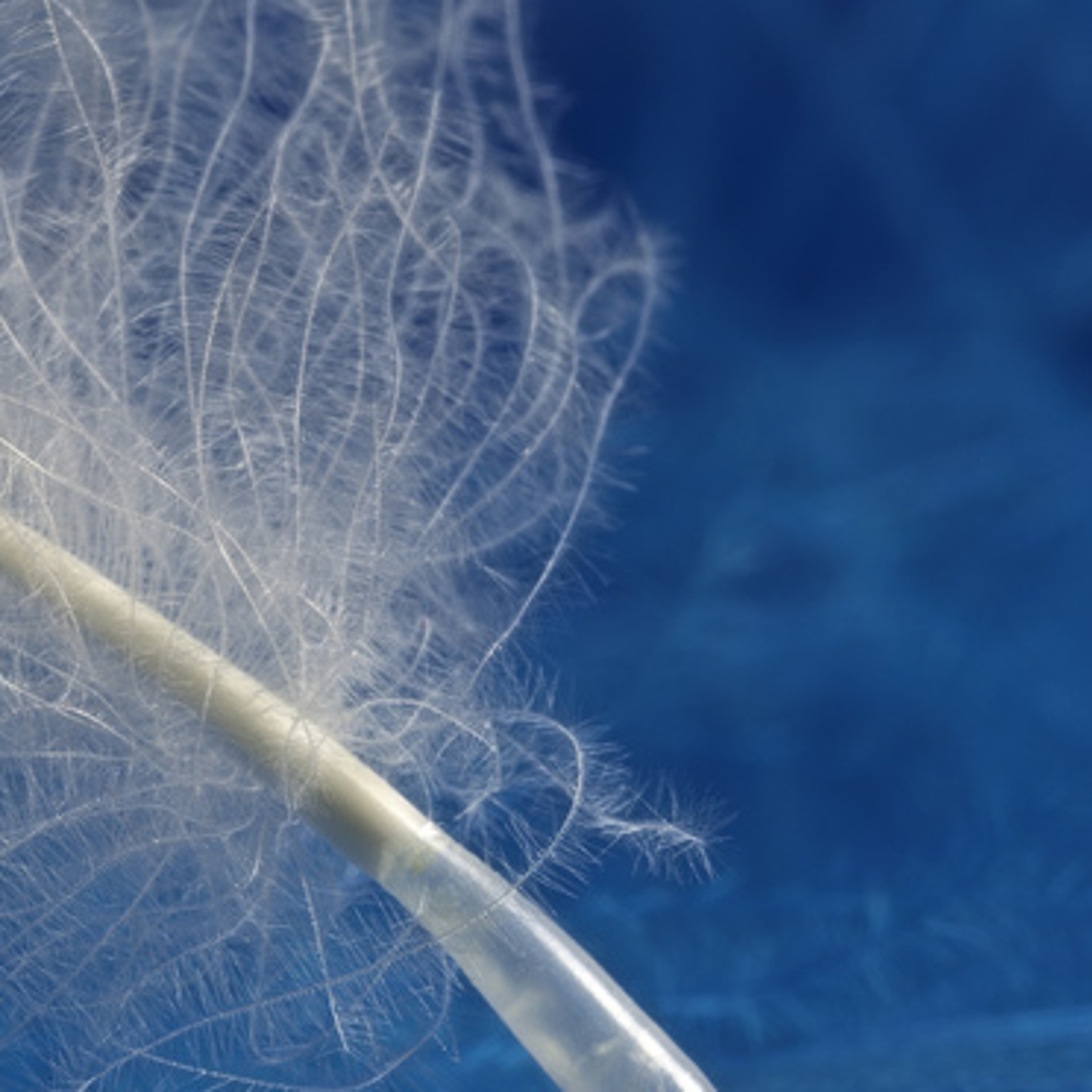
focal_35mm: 206
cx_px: 593
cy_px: 616
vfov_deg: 8.5
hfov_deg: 8.5
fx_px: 7352
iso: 50
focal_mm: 90
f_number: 36
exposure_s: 10
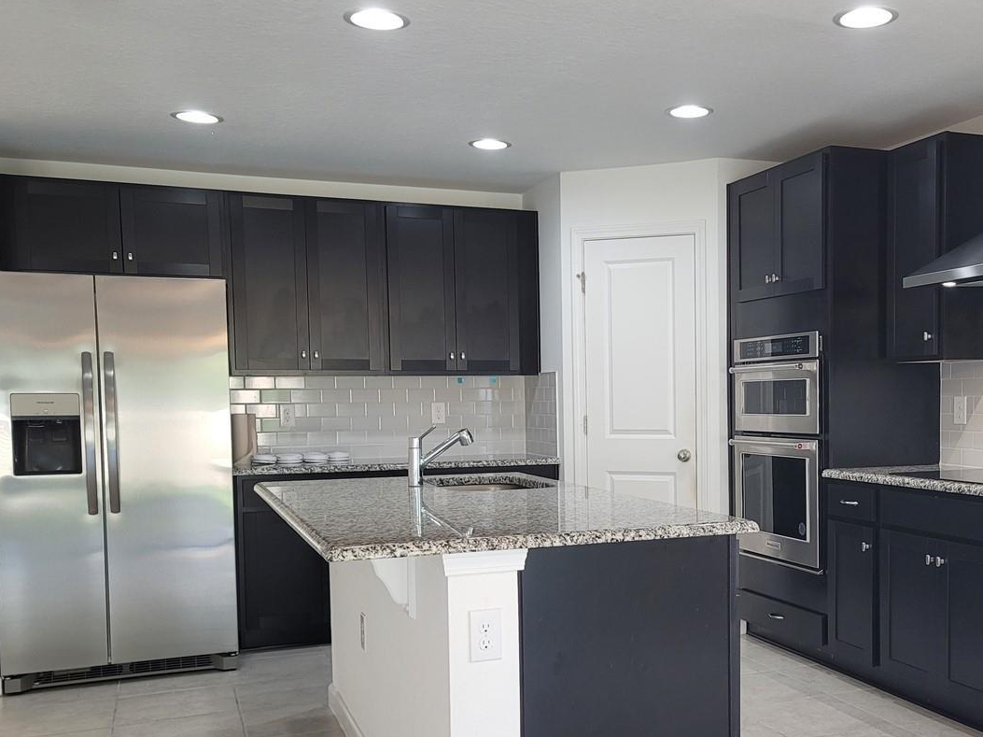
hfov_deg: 48.1
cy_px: 477
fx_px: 1079
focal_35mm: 38
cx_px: 660
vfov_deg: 37.4
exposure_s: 1/120
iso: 160
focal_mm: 7
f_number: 1.8
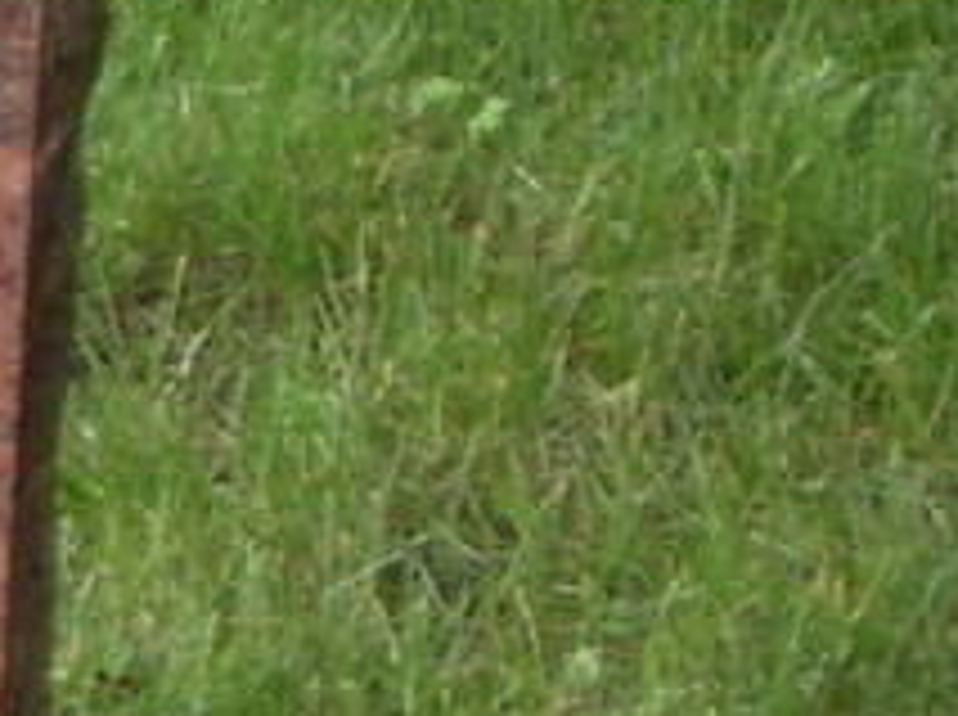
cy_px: 1024
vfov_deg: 3.7
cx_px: -1956
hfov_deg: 4.8
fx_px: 10913
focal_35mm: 395
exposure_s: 1/67.2
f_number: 3.9
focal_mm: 9.3
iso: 172
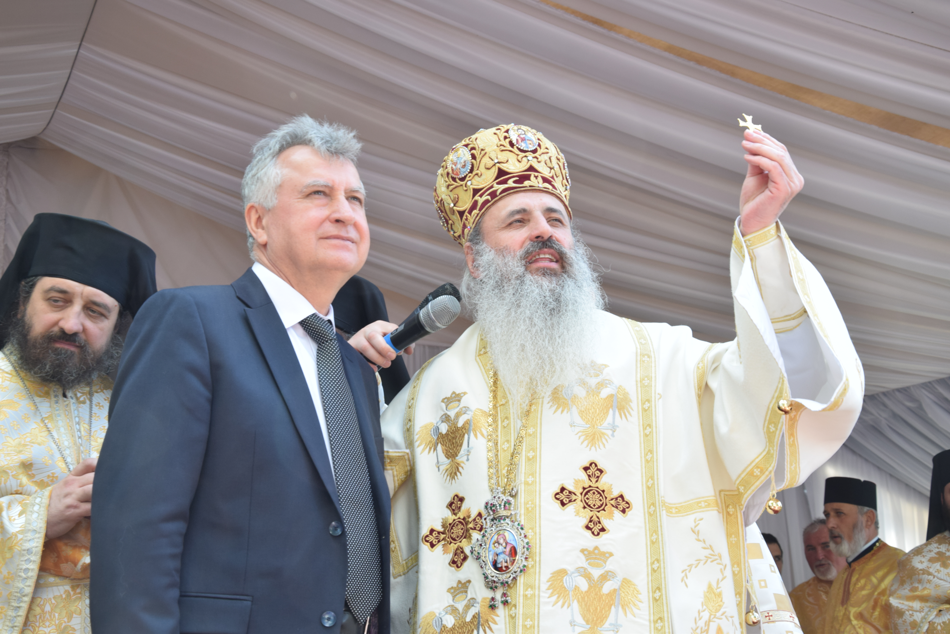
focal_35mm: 60
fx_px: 1583
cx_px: 475
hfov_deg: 33.4
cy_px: 317
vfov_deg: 22.6
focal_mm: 40
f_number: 8
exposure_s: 1/125
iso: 320
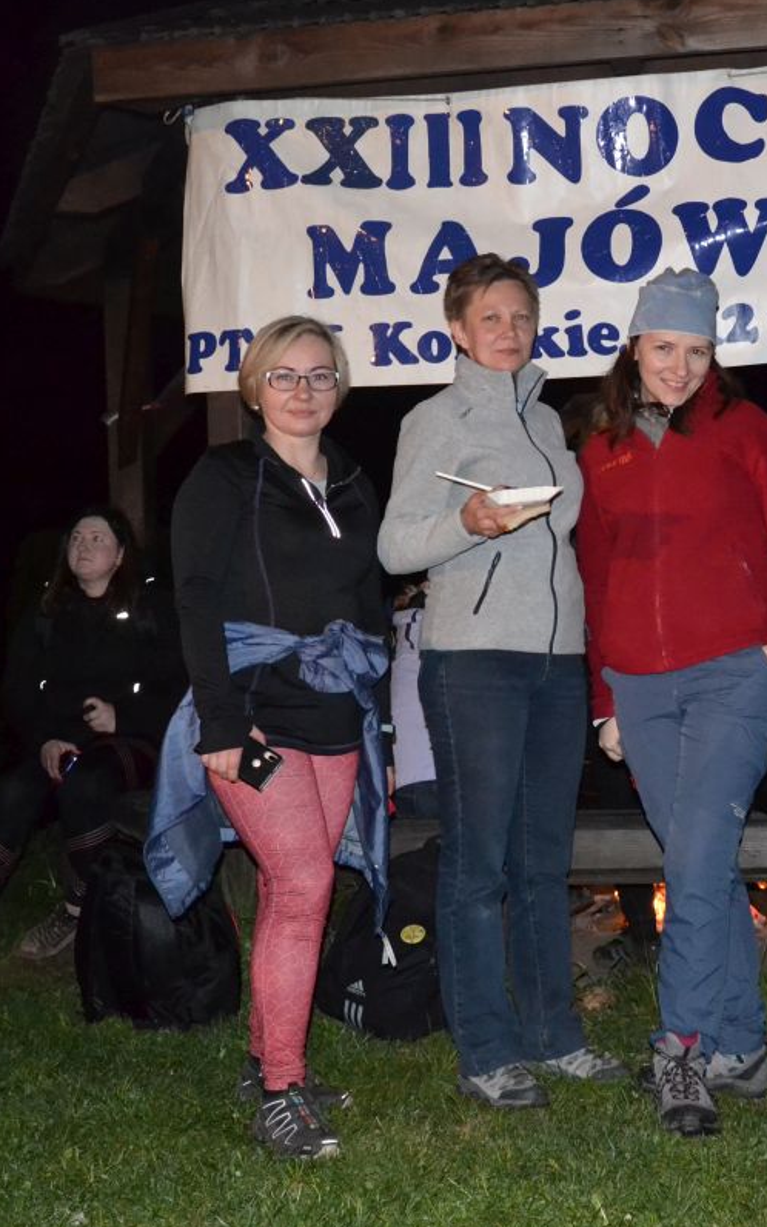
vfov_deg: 37.5
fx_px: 1806
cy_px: 623
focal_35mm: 54
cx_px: 625
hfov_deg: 23.6
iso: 3200
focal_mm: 22
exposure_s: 1/60
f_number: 3.8
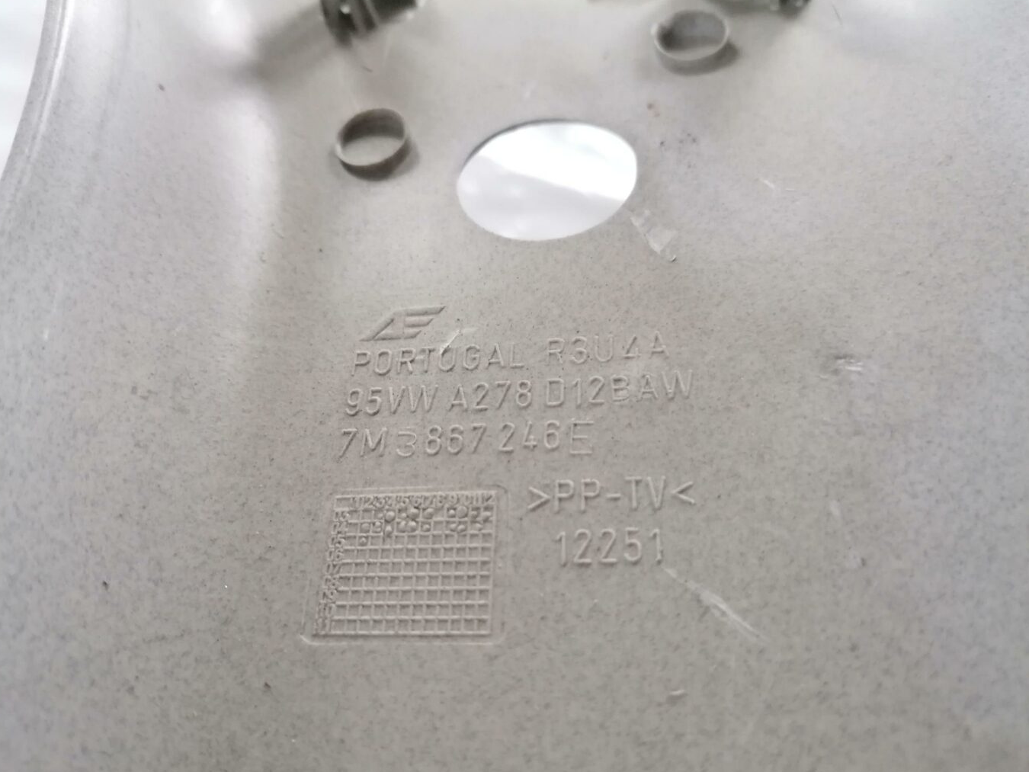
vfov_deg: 49.8
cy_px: 395
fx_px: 832
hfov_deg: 63.4
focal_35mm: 28
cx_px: 498
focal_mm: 4.75
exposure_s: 1/25
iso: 400
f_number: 1.8
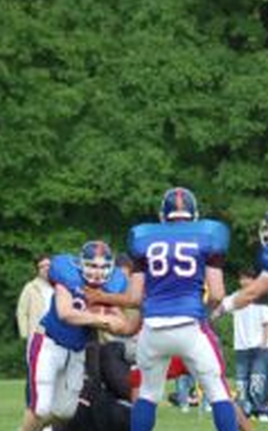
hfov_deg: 3.3
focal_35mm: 398
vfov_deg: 5.3
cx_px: 91
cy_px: 311
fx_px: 4662
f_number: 4.2
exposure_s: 1/1000
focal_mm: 110
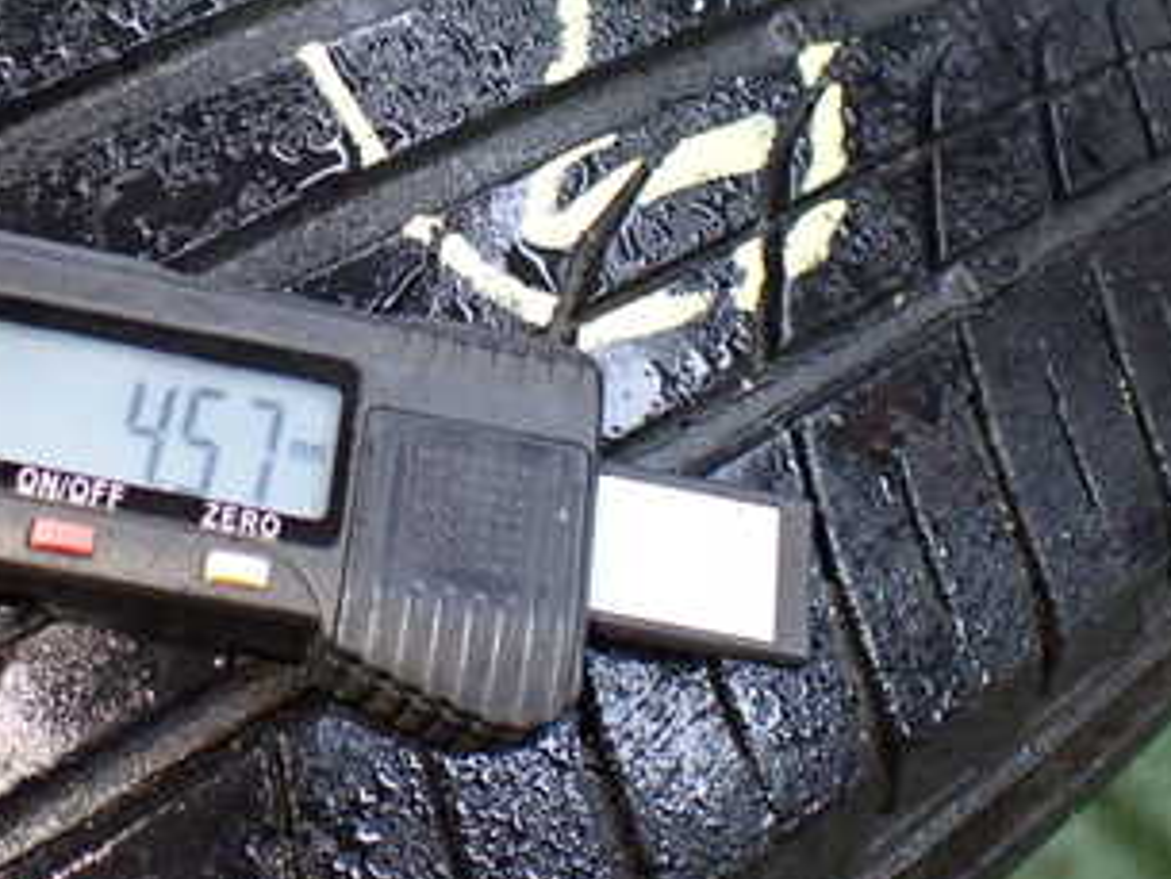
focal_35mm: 59
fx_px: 1997
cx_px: 323
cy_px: 142
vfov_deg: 24.3
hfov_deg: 32.2
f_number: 2.3
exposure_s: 1/60
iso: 800
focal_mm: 5.4
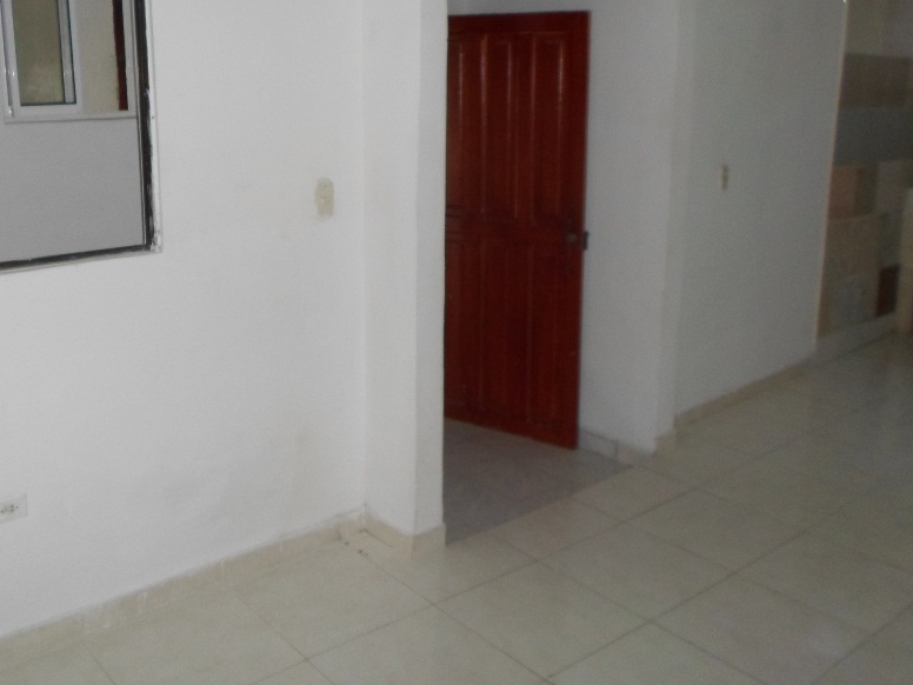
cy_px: 250
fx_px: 870
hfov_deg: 55.2
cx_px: 400
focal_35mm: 33
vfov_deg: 42.6
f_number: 2.5
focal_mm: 4.5
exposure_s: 1/30
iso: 100
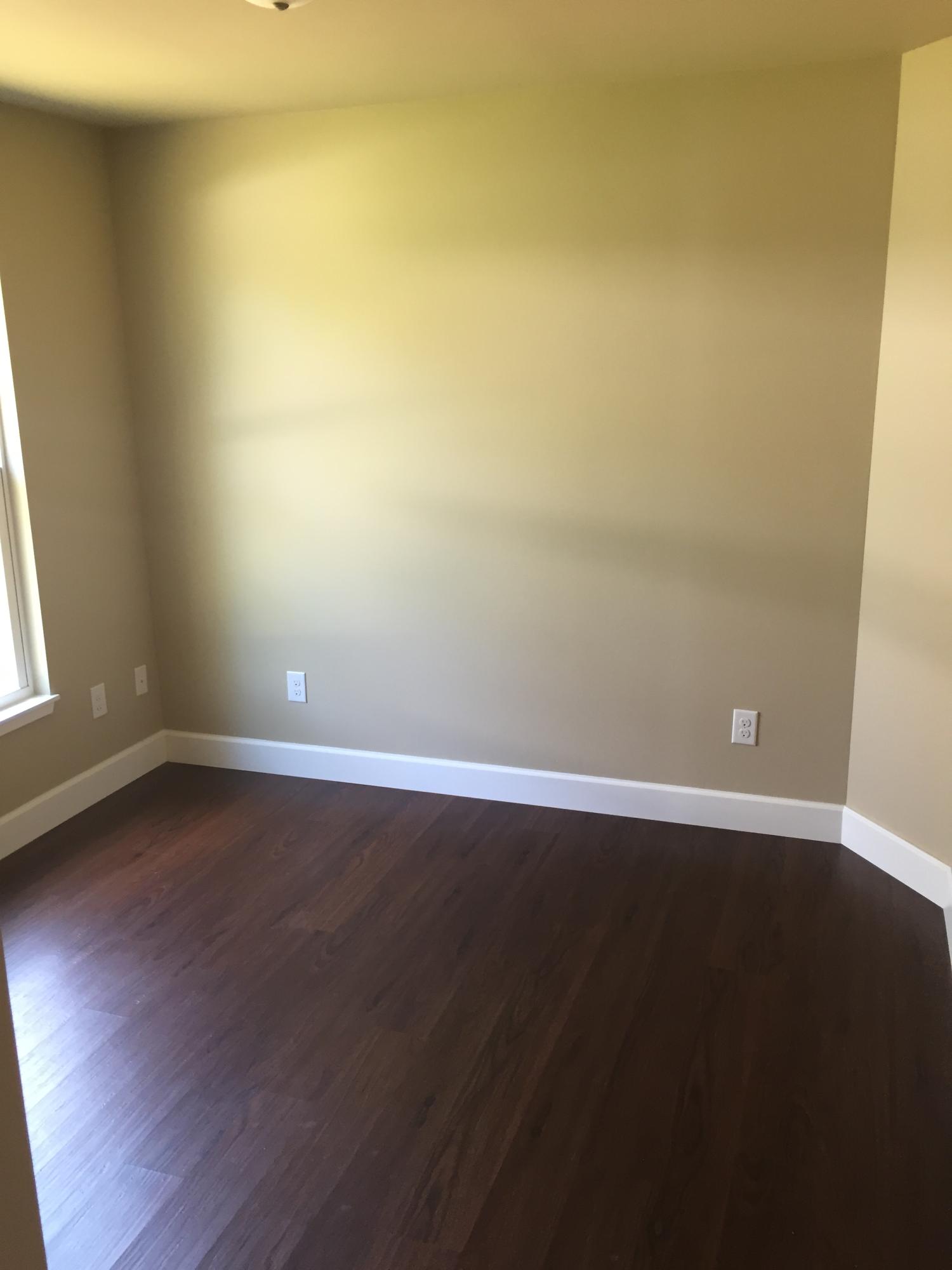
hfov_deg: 48.2
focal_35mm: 29
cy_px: 635
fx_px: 1063
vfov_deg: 61.7
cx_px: 476
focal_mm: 4.15
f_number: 2.2
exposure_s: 1/30
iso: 80
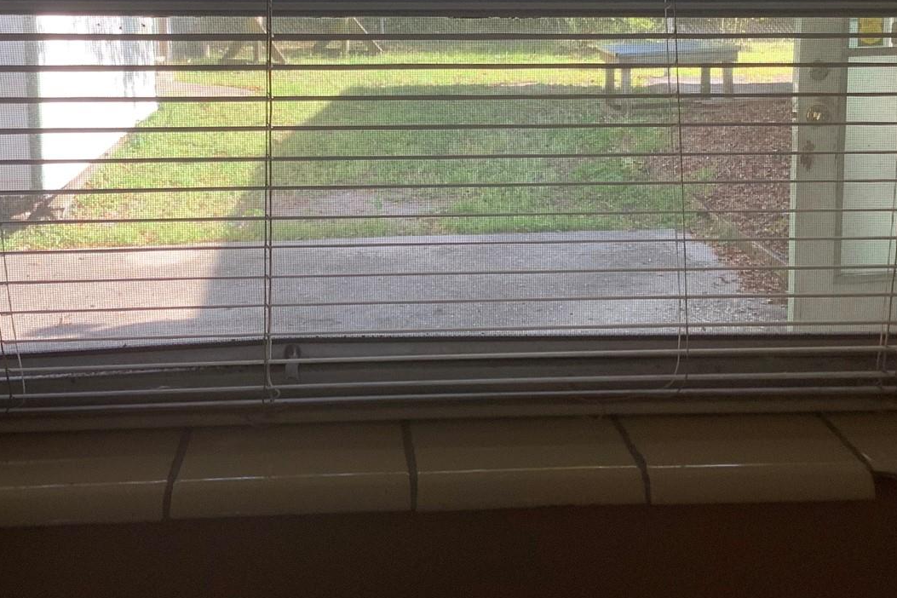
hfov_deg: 40.3
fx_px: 1221
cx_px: 459
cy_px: 120
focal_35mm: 49
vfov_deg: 27.0
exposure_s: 1/120
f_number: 2.4
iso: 50
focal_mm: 3.3
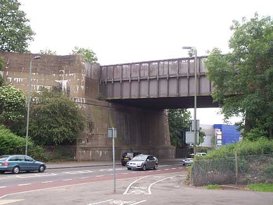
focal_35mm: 50
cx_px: 135
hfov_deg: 38.2
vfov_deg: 29.1
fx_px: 395
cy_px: 102
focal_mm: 8
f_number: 4
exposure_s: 1/80
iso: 80
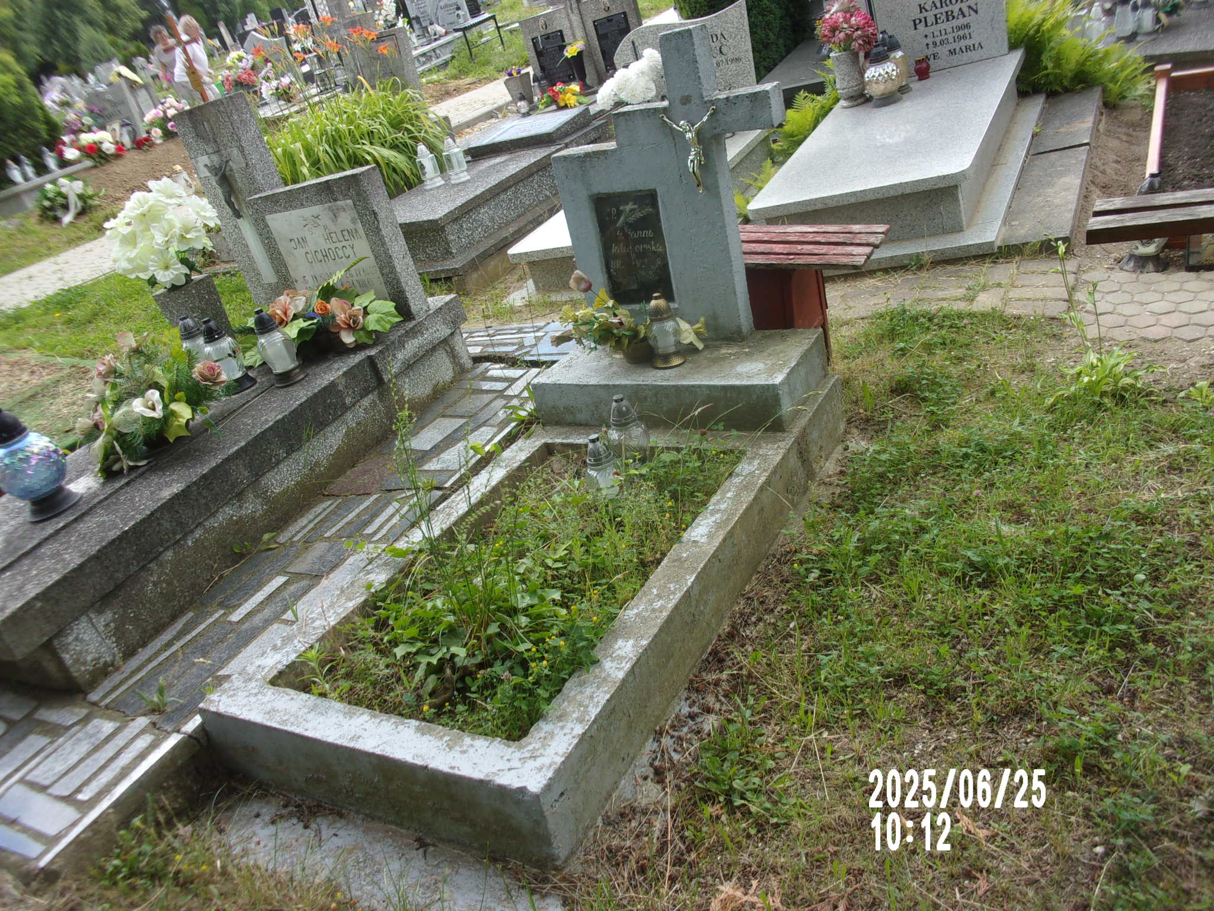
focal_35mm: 28
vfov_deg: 49.7
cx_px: 607
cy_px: 456
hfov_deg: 63.4
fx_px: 982
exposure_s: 1/100
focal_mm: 5.1
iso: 80
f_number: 3.9
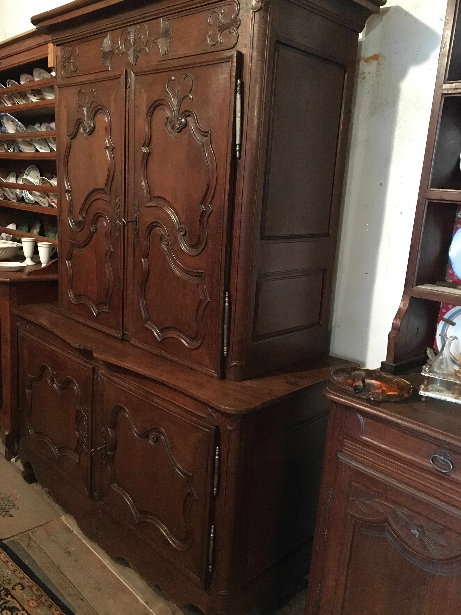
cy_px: 308
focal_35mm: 29
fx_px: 515
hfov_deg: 48.2
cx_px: 230
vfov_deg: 61.7
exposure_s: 1/17
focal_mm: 4.15
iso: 320
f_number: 2.2
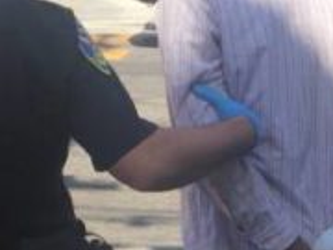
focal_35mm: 137
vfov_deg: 10.7
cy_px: 293
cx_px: 283
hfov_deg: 14.3
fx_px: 1318
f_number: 2.2
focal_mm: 4.15
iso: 32
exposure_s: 1/964
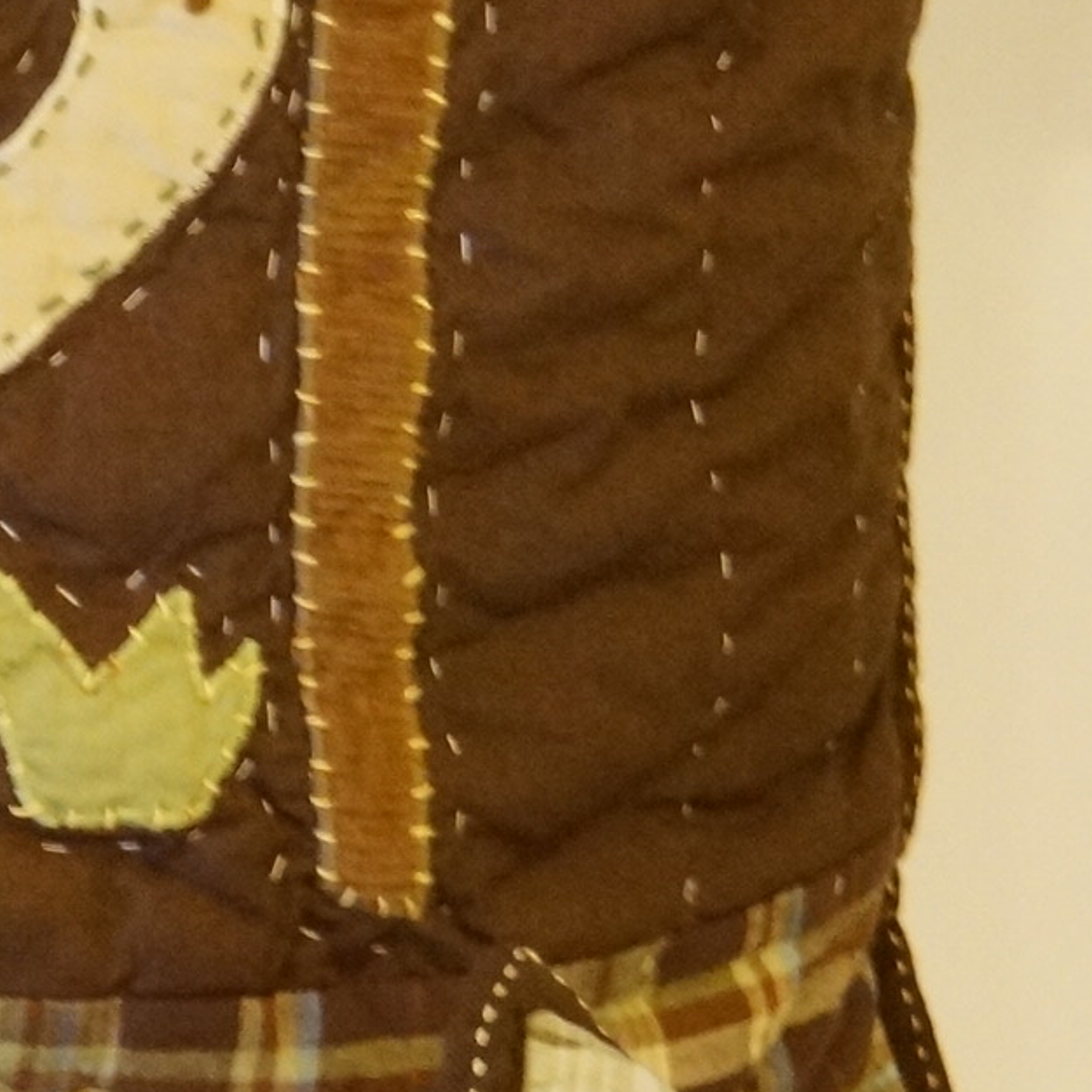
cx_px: -668
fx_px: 7102
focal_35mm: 199
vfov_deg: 8.7
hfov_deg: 8.5
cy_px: -26
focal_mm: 40
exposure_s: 1/20
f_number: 5
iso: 3200
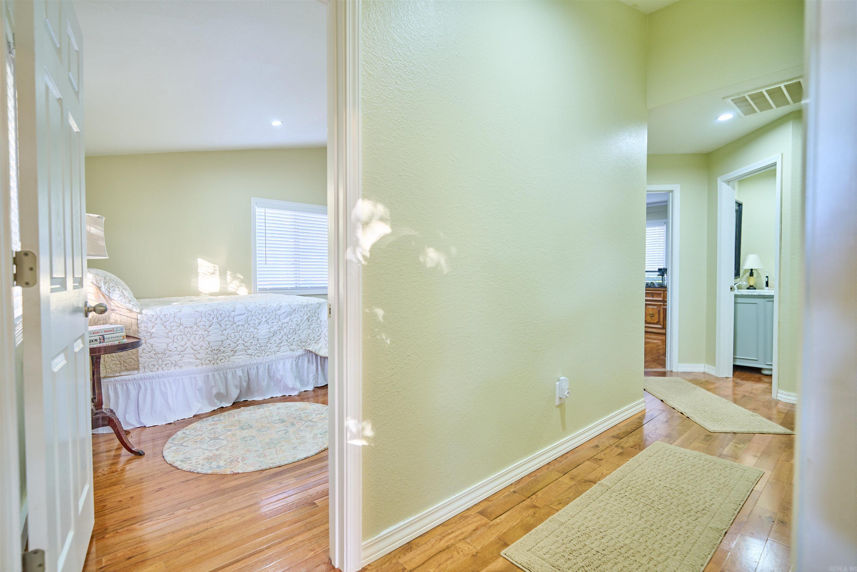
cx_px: 428
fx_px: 381
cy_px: 286
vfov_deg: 73.7
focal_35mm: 16
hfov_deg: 96.7
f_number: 2.8
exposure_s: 1/320
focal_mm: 16
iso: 1250
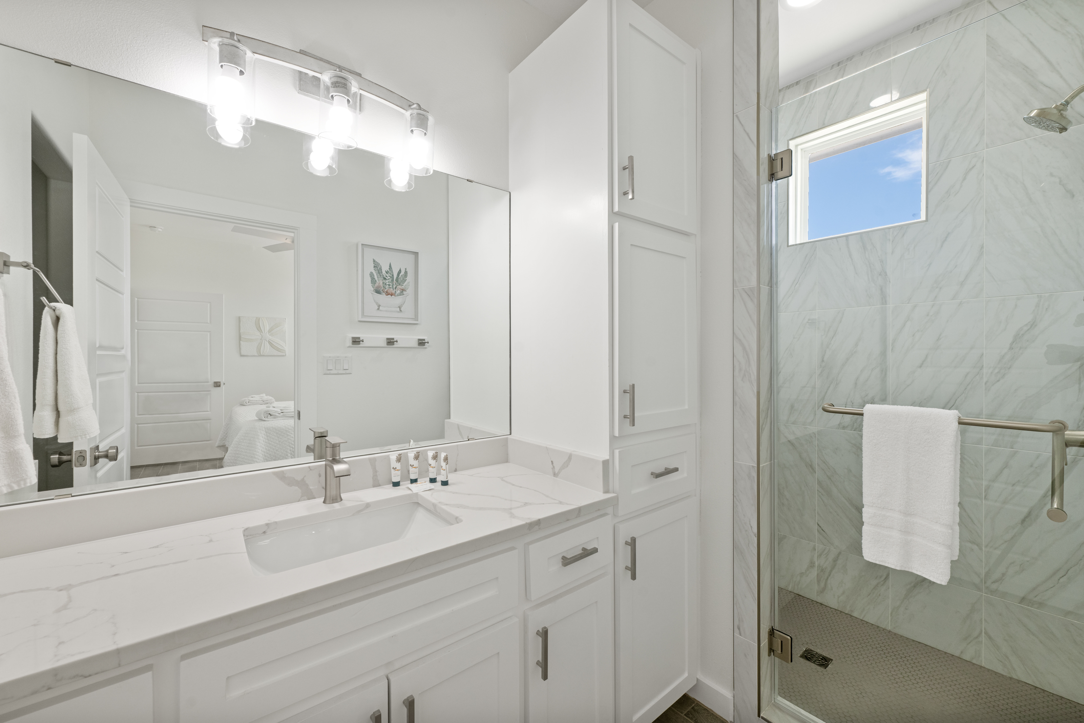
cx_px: 542
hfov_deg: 104.2
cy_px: 362
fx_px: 422
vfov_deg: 81.2
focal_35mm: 14
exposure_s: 1/80
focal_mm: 14
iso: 400
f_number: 8
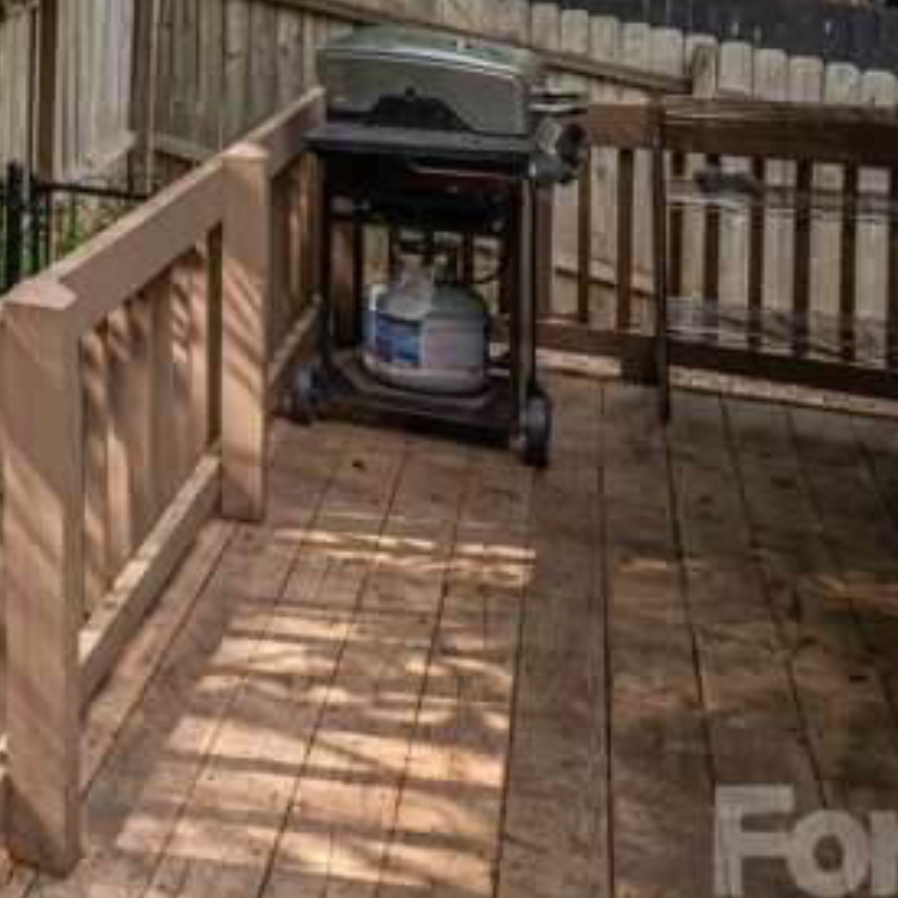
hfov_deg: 22.8
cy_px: -160
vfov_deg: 28.7
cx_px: -614
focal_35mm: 52
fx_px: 1526
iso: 320
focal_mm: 14
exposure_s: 1/160
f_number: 7.1
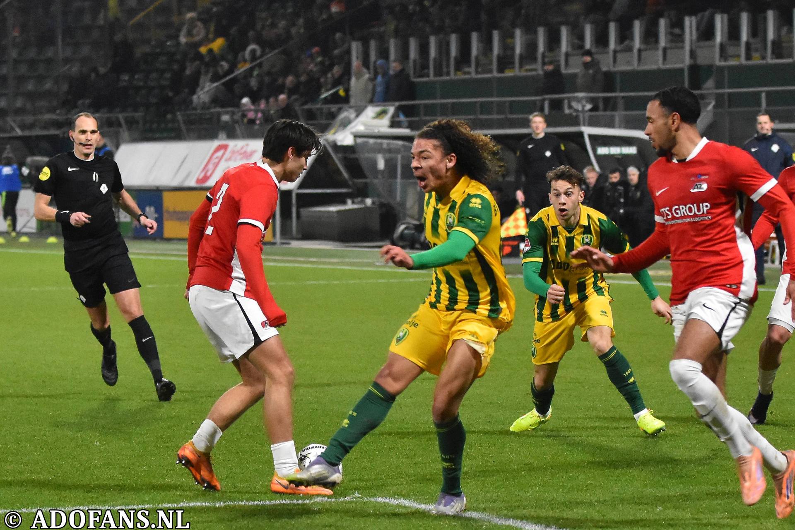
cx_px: 398
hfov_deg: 17.5
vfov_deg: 11.7
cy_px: 265
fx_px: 2584
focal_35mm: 117
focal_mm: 78
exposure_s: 1/640
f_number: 2.8
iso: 4000
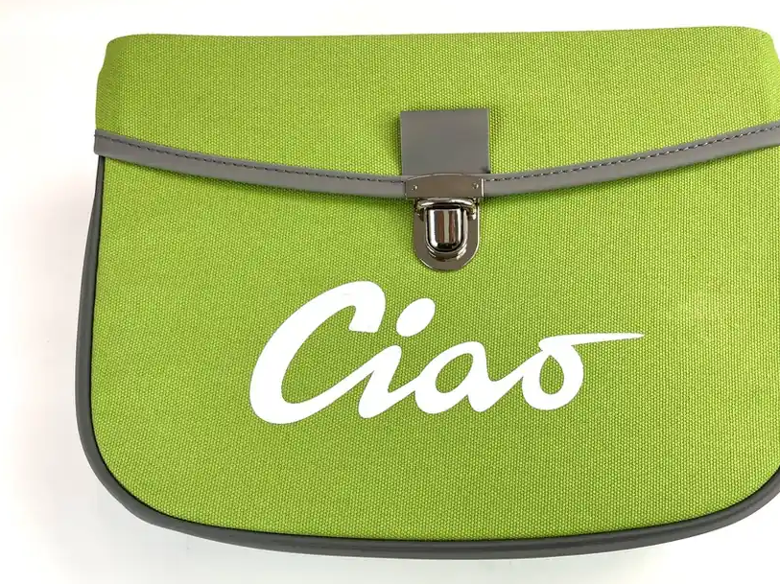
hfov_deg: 56.6
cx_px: 444
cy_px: 303
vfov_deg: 44.1
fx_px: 721
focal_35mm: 32
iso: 32
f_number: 1.6
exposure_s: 1/219
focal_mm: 5.1
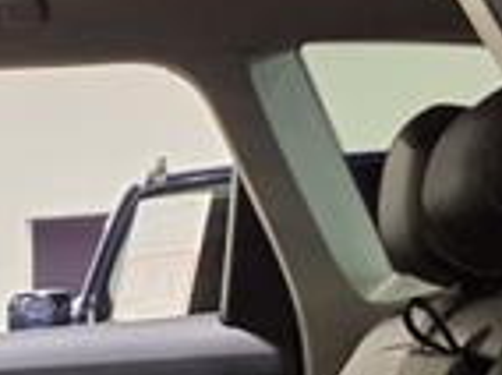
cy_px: 573
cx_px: -399
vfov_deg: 11.6
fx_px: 1766
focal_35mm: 122
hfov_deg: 14.3
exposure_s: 1/24
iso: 320
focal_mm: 3.58
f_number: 1.9
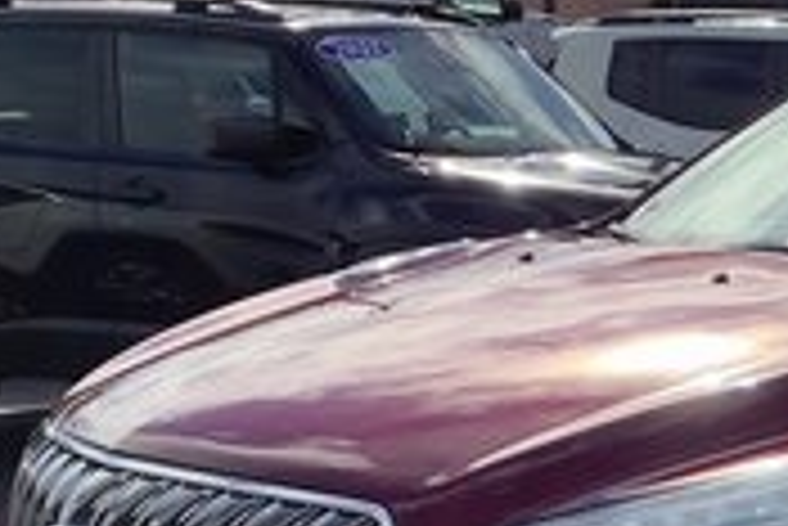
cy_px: 539
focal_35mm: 118
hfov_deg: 15.9
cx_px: 1189
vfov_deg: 11.5
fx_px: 2585
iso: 25
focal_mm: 3.3
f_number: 2.4
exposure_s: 1/1538
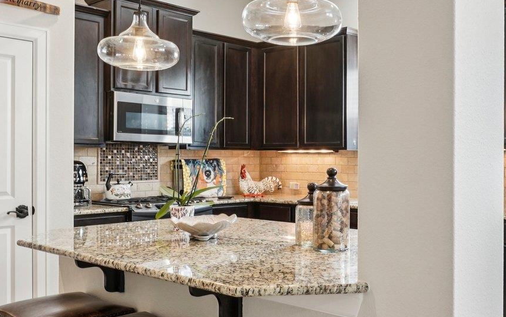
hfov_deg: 47.3
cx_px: 377
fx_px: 555
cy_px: 160
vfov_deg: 31.8
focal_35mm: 40
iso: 400
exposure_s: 1/15
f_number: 8
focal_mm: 16.5
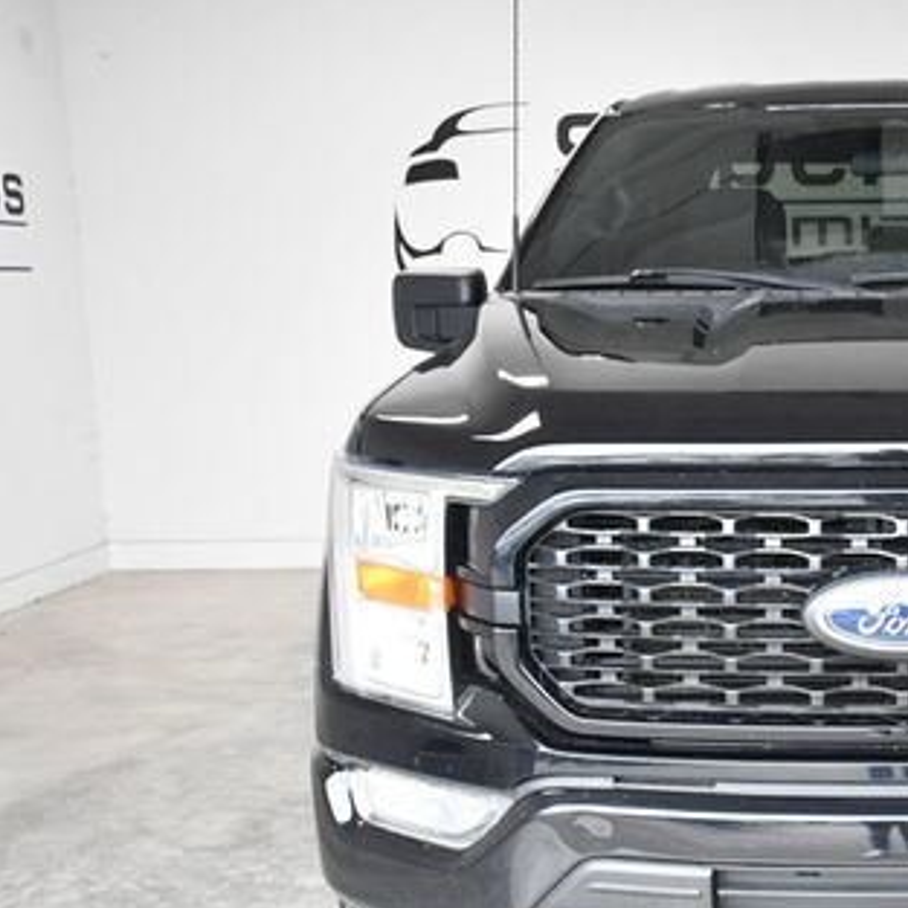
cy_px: 580
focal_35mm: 59
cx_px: 879
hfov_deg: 27.6
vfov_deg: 28.9
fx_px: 1751
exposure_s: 1/250
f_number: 8
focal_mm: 23
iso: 2500
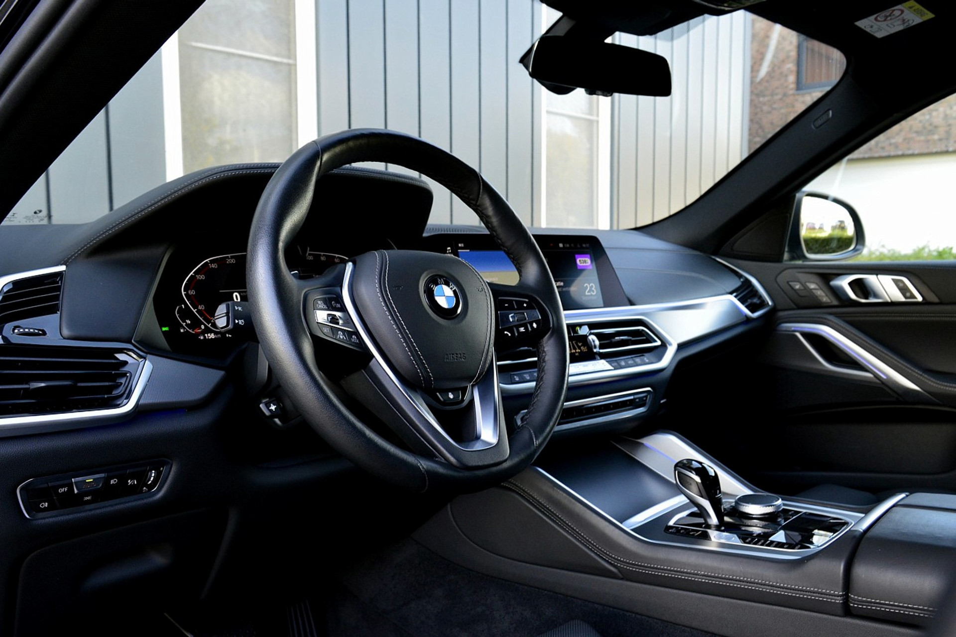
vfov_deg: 47.9
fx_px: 717
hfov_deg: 67.4
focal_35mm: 27
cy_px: 318
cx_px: 478
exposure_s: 1/60
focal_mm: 18
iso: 800
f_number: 6.3
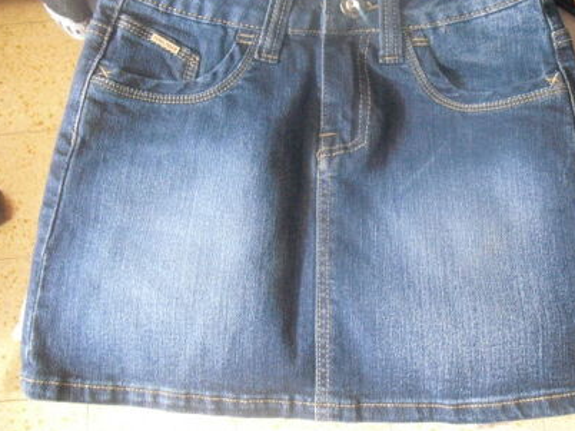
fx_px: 714
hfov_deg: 43.7
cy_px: 190
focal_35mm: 43
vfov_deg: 33.5
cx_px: 336
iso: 800
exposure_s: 1/25
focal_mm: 6.3
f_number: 3.1
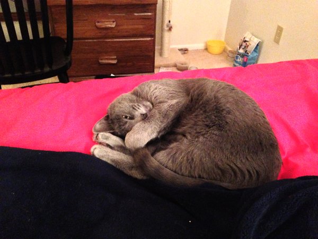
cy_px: 120
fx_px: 303
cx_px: 159
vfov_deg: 42.9
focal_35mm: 33
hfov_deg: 55.4
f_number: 2.4
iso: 1600
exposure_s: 1/15
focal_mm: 4.13
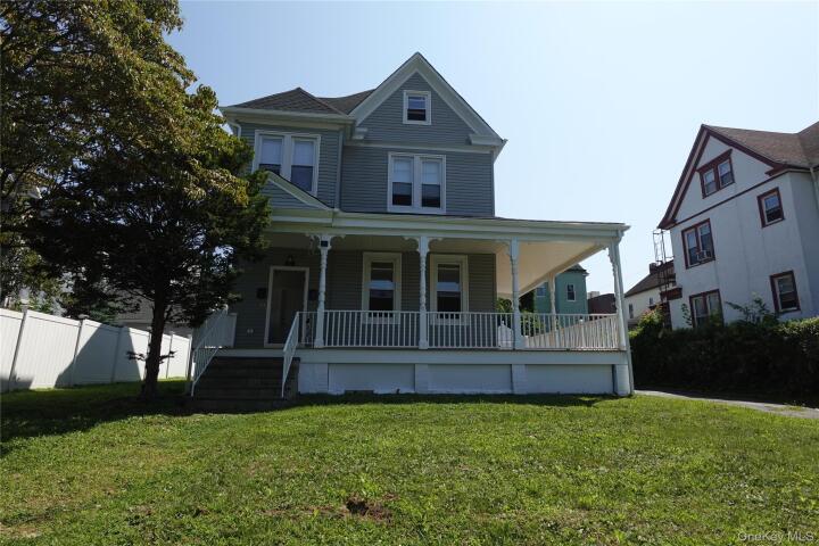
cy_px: 273
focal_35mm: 20
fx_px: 455
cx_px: 410
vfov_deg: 61.9
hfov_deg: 84.0
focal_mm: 7.6
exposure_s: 1/4000
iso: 125
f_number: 2
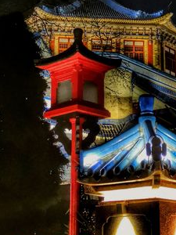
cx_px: 123
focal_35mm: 84
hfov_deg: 17.5
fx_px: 569
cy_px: 60
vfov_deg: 23.1
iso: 400
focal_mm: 5.58
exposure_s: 1/69.4
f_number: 1.8
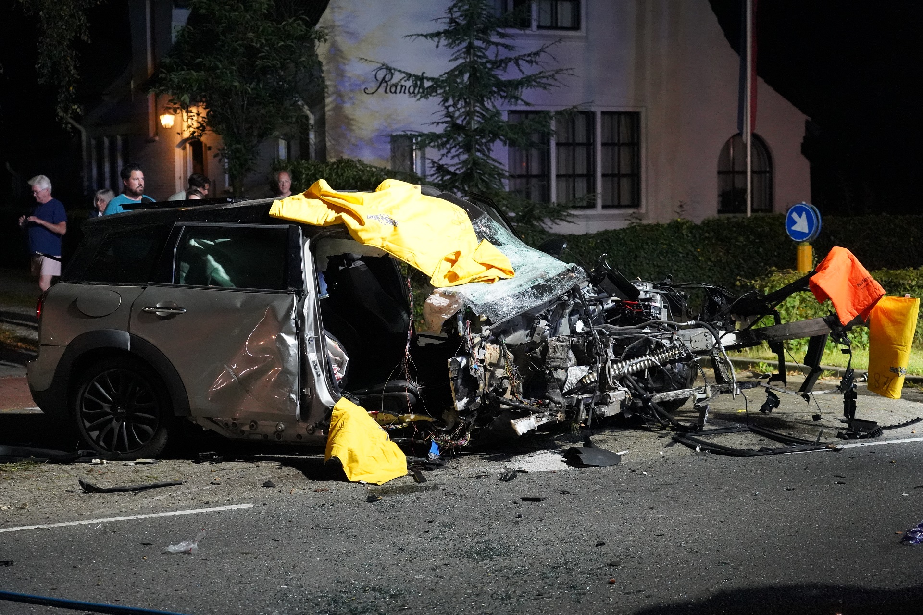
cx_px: 462
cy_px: 308
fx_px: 1564
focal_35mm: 61
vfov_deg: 22.3
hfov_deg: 32.9
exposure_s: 1/160
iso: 12800
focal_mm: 61
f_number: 4
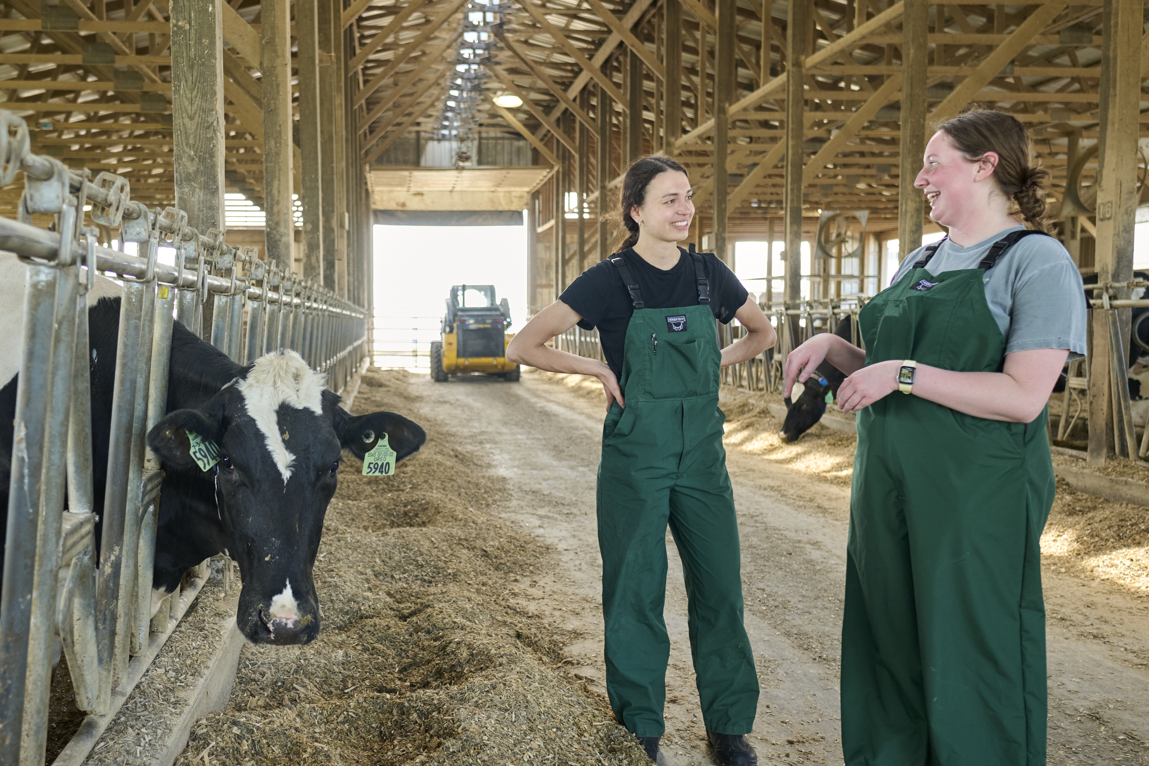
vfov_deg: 41.1
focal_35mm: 32
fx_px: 1021
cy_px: 404
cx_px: 457
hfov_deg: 58.2
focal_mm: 20
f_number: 2.2
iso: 400
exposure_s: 1/200
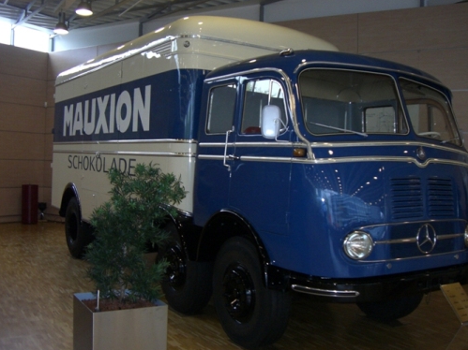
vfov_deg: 35.1
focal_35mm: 41
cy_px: 177
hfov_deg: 45.8
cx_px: 249
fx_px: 554
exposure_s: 1/60
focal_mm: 6.2
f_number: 2.7
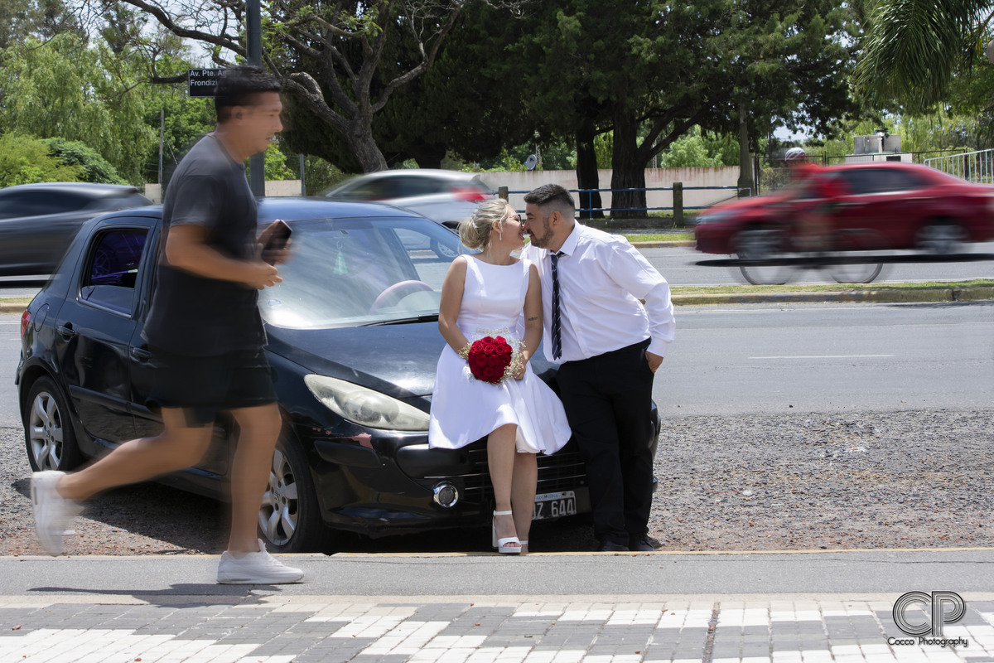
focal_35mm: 27
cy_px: 332
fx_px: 745
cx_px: 497
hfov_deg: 67.4
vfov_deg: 47.9
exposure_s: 1/400
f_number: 2.5
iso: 800
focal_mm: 18
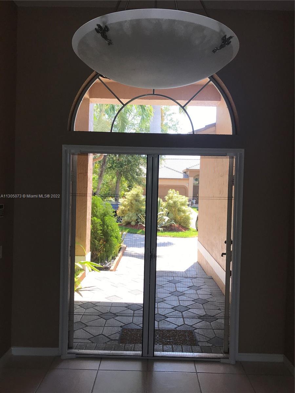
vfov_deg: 63.4
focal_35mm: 28
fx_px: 318
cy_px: 196
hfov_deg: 49.7
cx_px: 148
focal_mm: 3.99
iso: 20
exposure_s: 1/336
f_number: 1.8
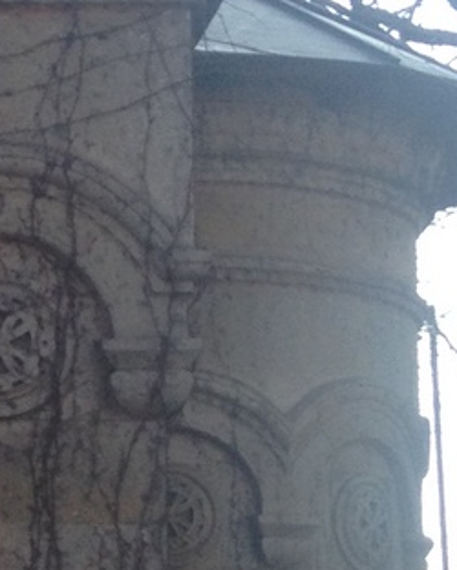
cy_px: 437
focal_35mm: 175
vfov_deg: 11.0
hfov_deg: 8.4
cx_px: -479
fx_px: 2956
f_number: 2.4
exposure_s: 1/606
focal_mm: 4.28
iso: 50
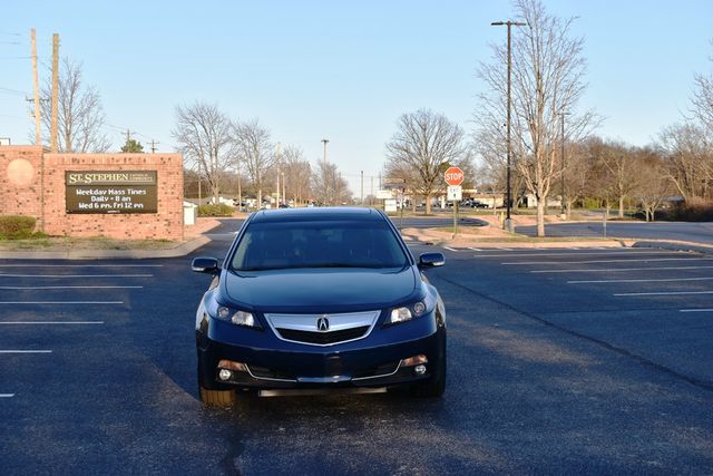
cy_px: 238
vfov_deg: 22.6
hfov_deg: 33.4
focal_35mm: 60
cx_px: 356
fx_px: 1189
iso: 200
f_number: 7.1
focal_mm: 40
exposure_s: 1/250
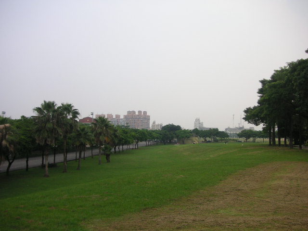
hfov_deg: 50.1
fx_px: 329
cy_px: 116
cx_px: 154
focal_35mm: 37
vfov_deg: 38.7
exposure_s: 1/1000
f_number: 2.8
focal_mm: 6.1
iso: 50
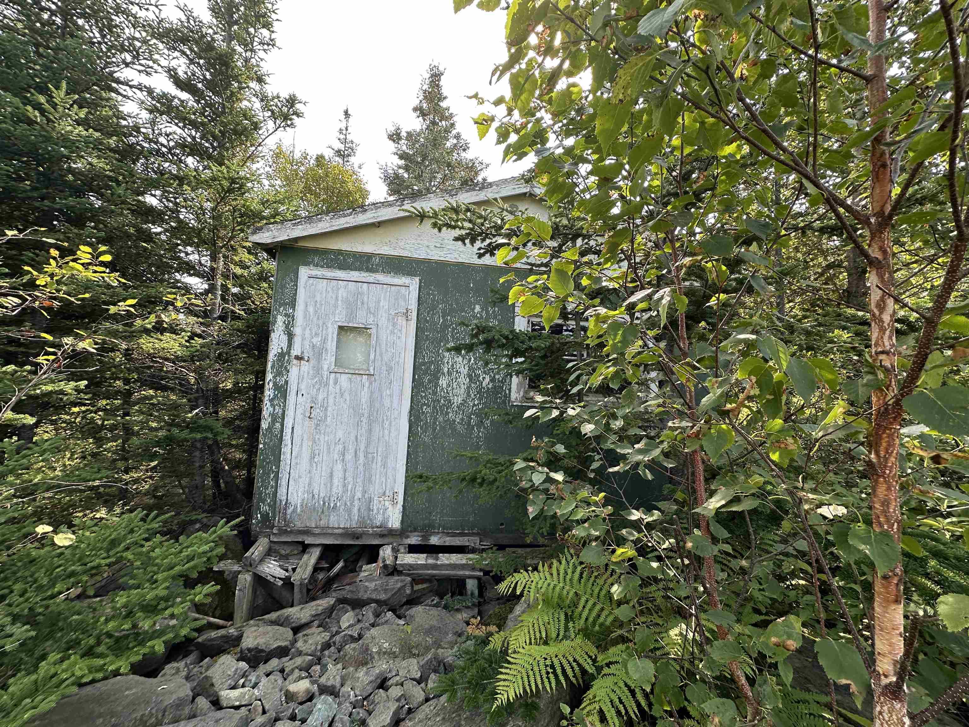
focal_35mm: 14
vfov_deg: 85.7
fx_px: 392
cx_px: 484
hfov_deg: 102.1
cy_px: 364
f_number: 2.2
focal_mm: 2.22
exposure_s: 1/221
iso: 40
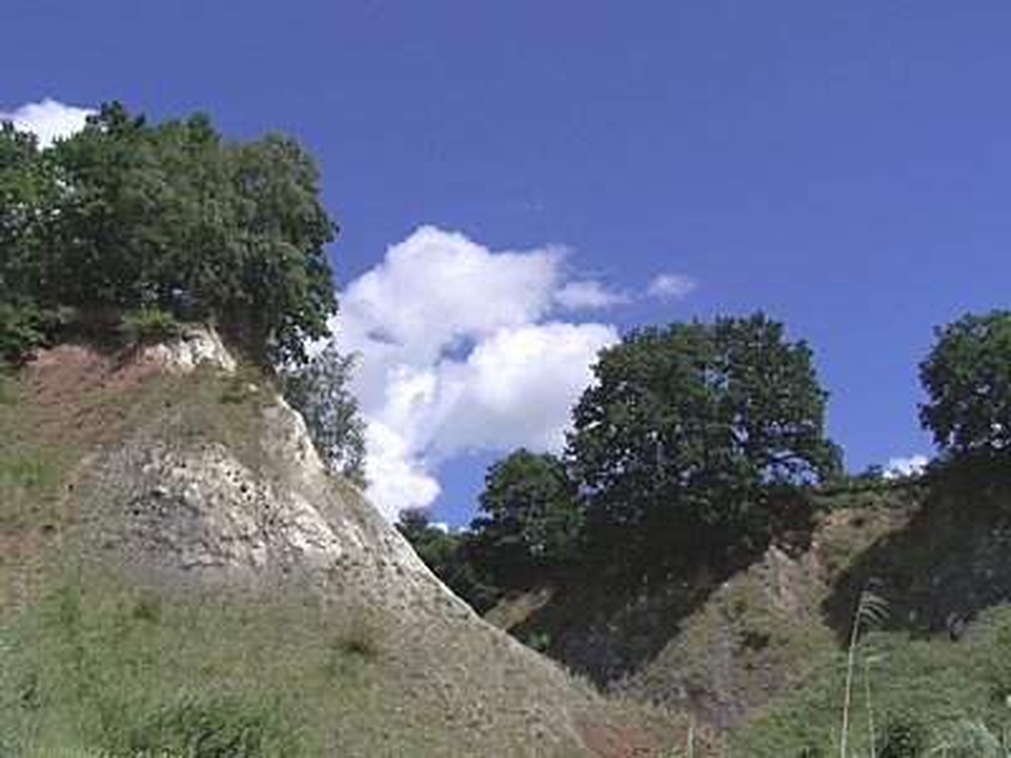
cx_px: 506
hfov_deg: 49.0
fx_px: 1110
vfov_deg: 37.7
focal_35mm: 38
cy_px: 379
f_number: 5.6
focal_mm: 6.3
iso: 64
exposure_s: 1/640
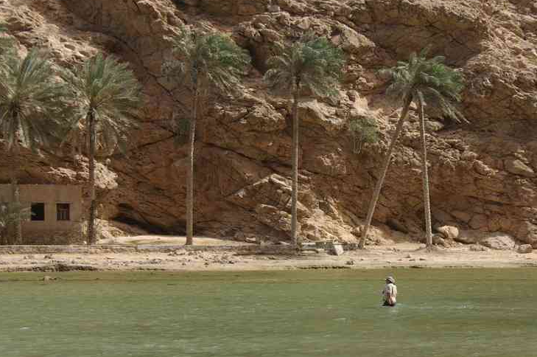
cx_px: 318
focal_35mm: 88
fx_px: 1311
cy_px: 235
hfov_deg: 23.1
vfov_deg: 15.5
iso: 100
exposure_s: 1/125
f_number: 8
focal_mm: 42.5
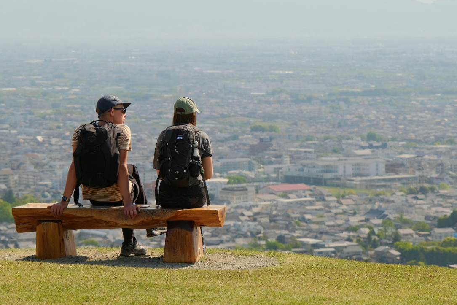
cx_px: 188
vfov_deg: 8.3
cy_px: 129
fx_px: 2107
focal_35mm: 166
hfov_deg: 12.4
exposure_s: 1/1250
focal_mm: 80
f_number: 5.6
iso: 400
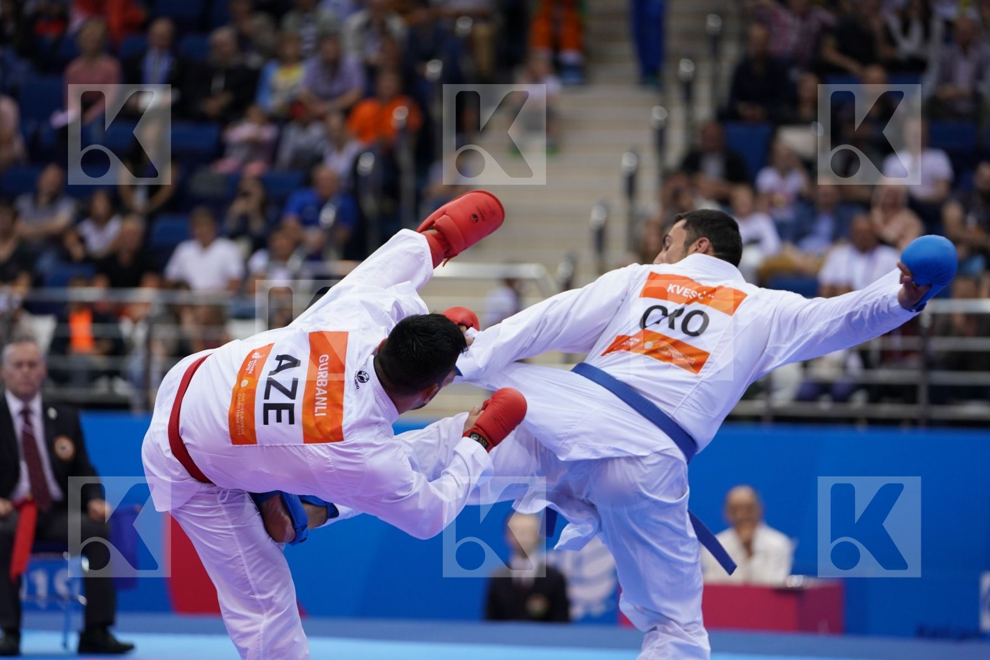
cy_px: 330
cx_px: 494
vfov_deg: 7.8
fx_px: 4812
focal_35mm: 175
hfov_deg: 11.7
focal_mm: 174
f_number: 2.8
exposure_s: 1/1000
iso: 1250
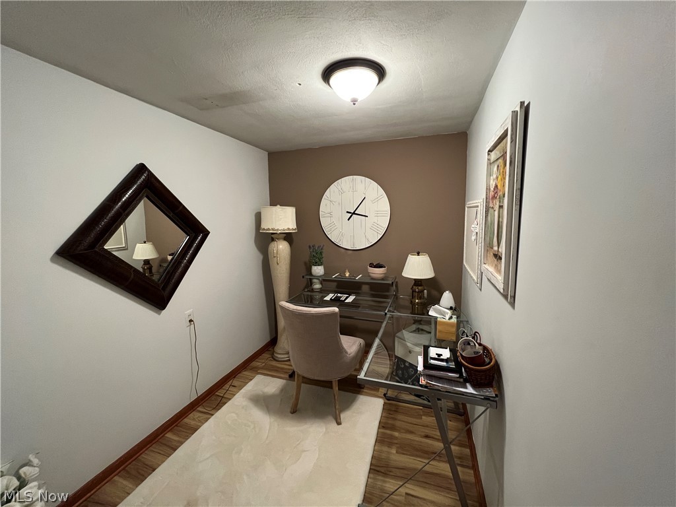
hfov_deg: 106.2
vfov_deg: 89.9
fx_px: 254
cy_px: 254
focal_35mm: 13
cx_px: 338
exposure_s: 1/60
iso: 400
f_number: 1.8
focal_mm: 1.57
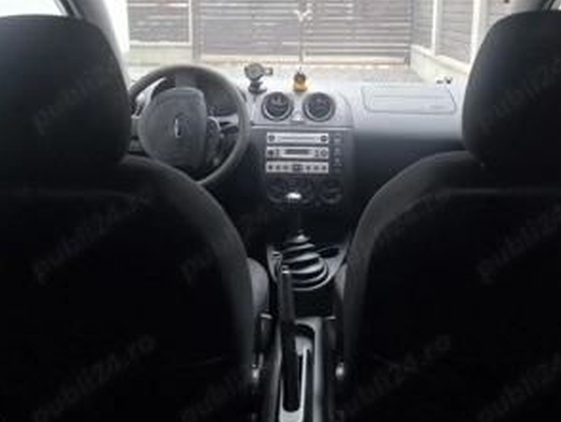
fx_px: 551
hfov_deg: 53.9
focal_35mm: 34
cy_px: 105
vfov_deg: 40.6
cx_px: 279
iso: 80
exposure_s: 1/100
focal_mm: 4.69
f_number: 1.8
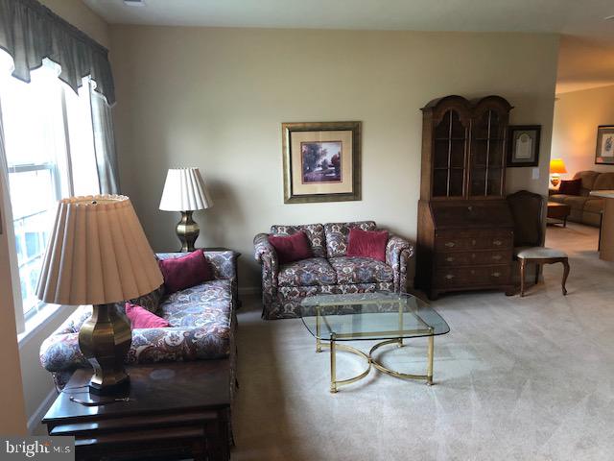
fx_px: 497
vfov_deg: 49.7
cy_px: 230
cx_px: 307
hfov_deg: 63.4
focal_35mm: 28
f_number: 1.8
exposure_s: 1/15
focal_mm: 3.99
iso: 40
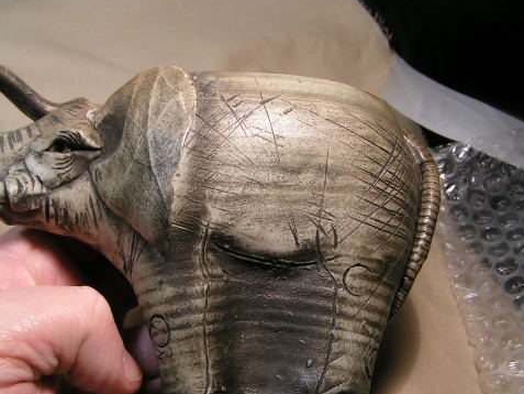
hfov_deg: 37.2
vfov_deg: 28.6
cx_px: 193
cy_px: 217
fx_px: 772
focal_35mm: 51
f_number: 3.5
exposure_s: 1/50
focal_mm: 5.8
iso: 50
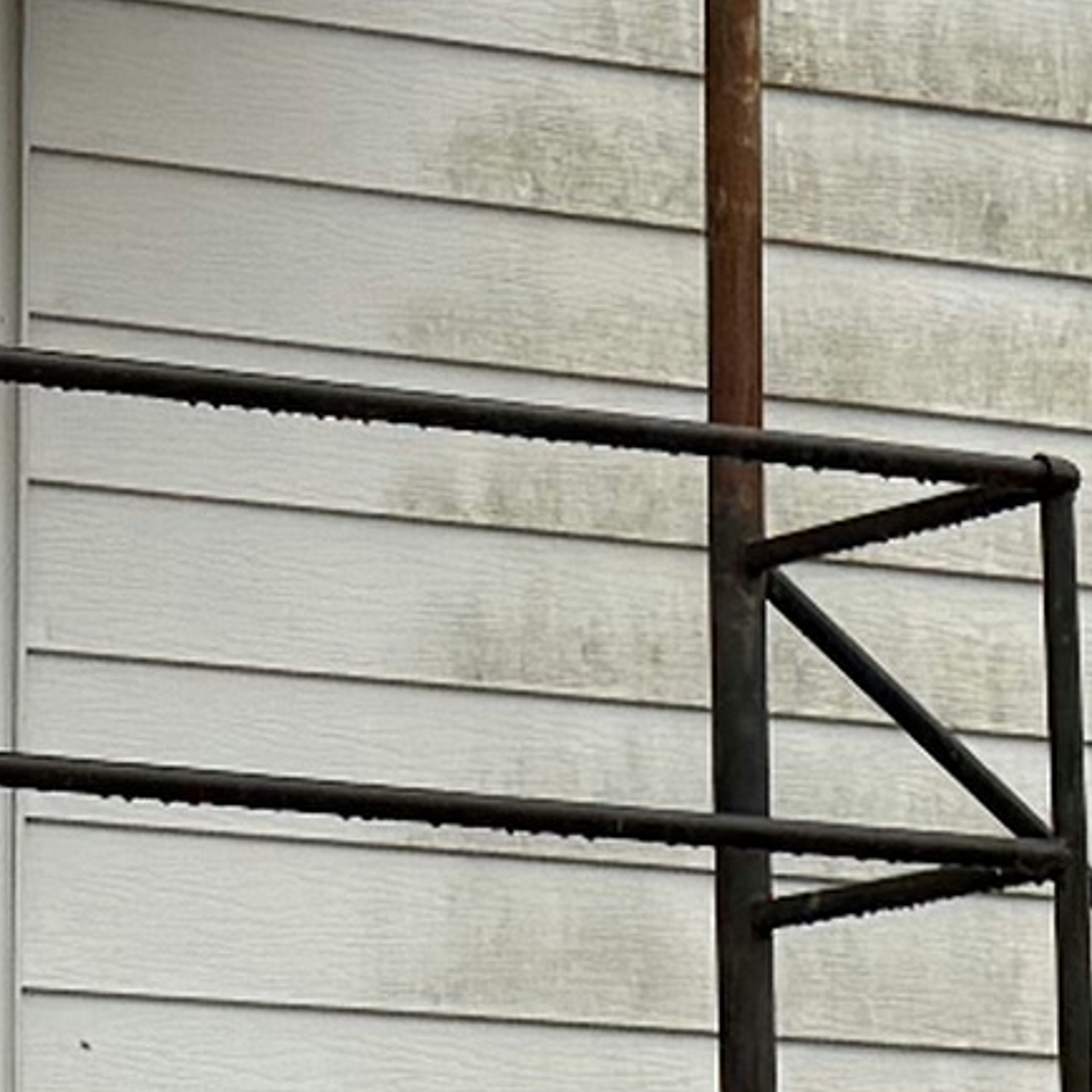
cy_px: 395
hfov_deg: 8.6
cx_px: -377
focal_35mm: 200
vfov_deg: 8.7
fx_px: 7138
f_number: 1.78
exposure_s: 1/169
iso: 64
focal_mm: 6.76
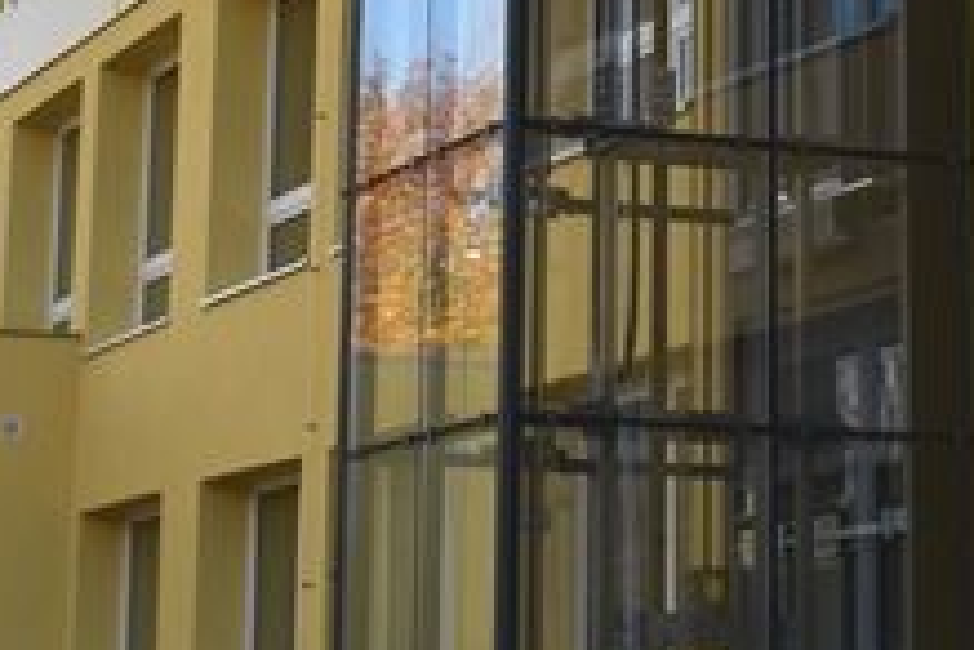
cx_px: 729
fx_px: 3409
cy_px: -203
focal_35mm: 126
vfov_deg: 10.6
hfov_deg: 16.2
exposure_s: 1/200
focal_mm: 18
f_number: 7.1
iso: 100
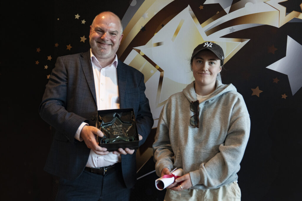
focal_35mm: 36
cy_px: 100
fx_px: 302
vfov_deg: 36.9
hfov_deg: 53.1
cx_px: 151
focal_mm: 24
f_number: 2.8
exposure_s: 1/60
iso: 1600
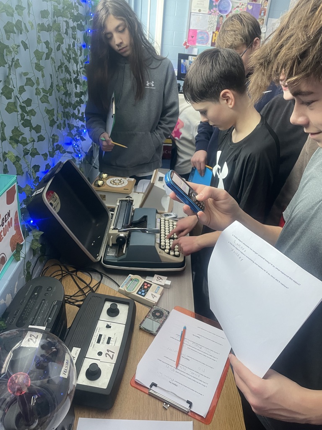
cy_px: 215
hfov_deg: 53.1
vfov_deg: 67.3
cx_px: 161
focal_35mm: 26
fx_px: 322
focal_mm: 4.2
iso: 200
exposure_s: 1/60
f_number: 1.6
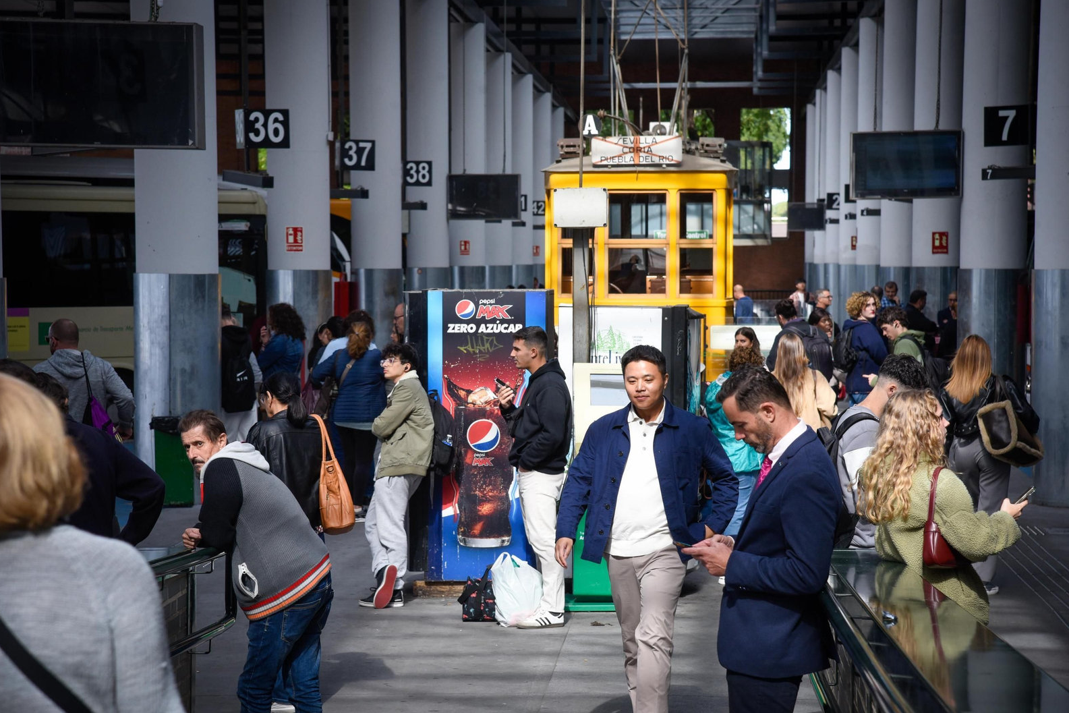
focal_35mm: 101
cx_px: 530
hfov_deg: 20.2
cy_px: 356
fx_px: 2999
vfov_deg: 13.6
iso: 800
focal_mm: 100
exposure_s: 1/320
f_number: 5.6
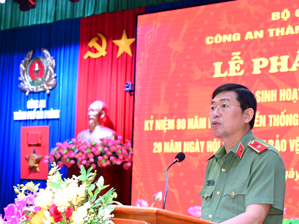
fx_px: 579
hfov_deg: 28.9
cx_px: 167
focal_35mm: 67
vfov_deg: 21.9
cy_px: 127
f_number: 4.5
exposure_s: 1/100
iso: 2000
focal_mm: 53
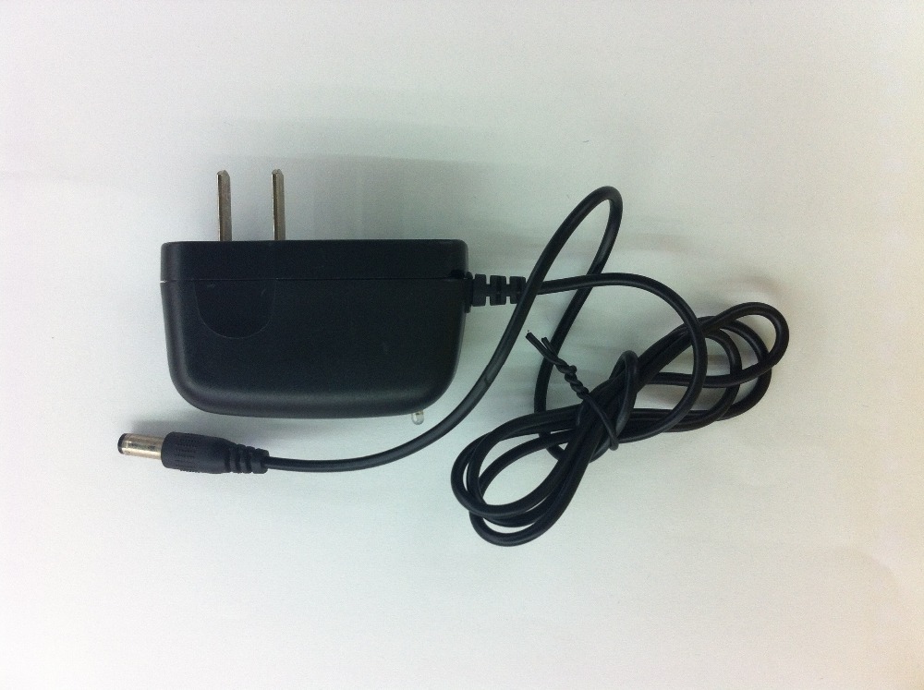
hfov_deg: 52.7
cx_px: 462
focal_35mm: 35
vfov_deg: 40.6
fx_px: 933
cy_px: 345
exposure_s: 1/24
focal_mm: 3.85
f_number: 2.8
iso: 80
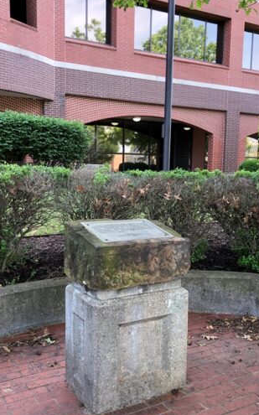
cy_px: 222
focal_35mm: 36
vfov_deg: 54.0
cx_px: 115
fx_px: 407
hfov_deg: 35.3
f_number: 1.8
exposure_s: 1/120
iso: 32
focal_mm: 4
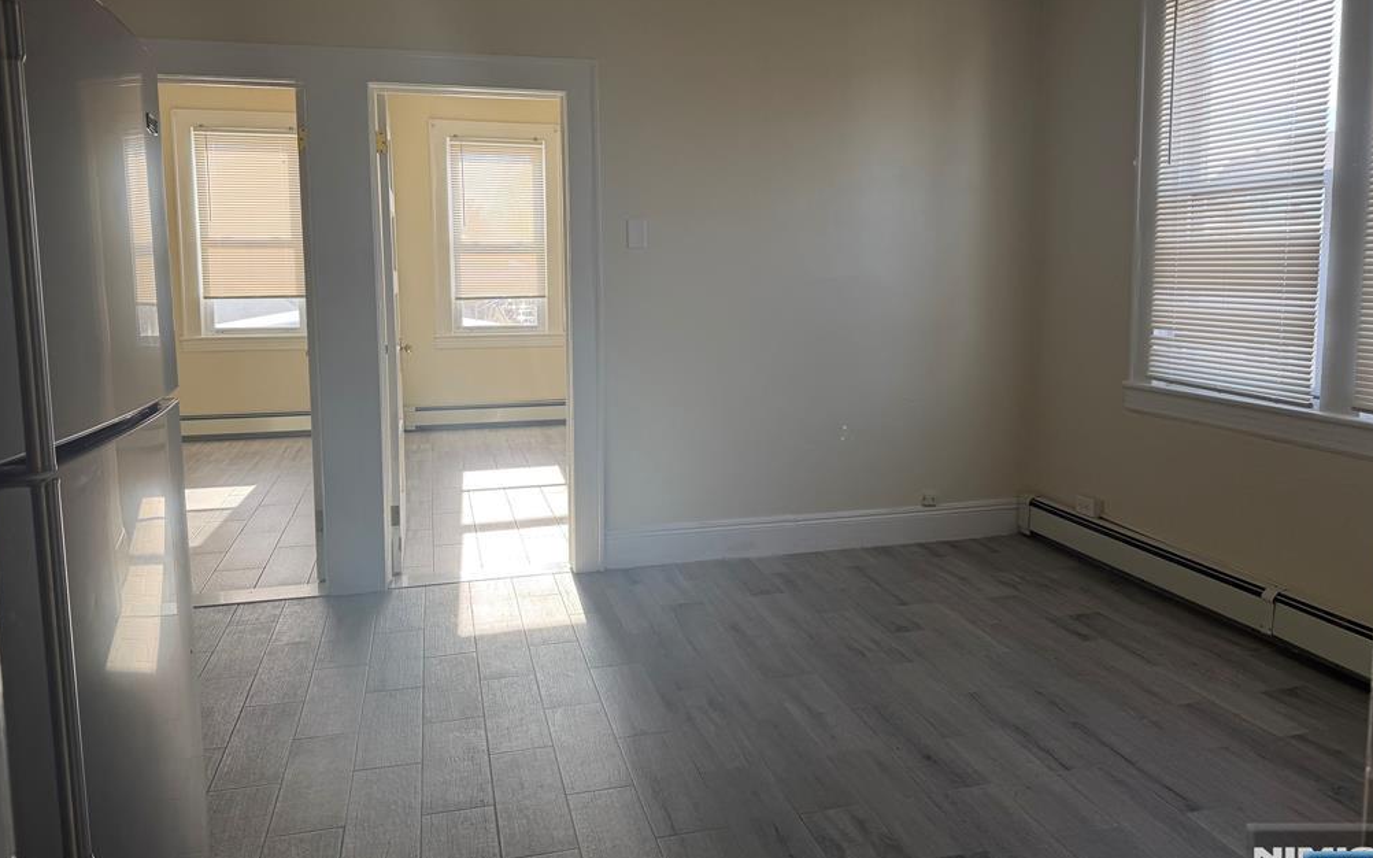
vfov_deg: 47.4
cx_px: 684
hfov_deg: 70.4
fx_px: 973
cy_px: 363
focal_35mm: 26
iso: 80
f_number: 1.78
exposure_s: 1/301
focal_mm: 6.76
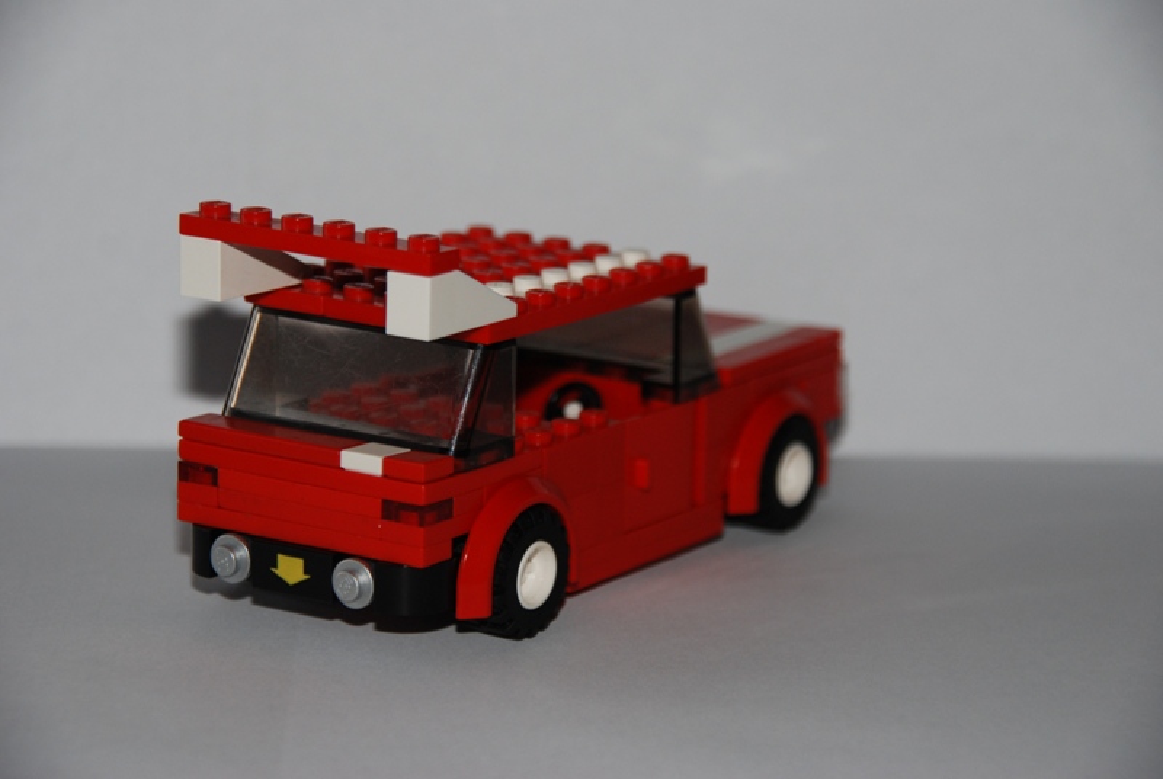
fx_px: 3785
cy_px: 390
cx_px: 582
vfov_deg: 11.8
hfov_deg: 17.5
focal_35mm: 117
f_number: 5.6
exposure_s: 1/60
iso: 400
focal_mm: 78
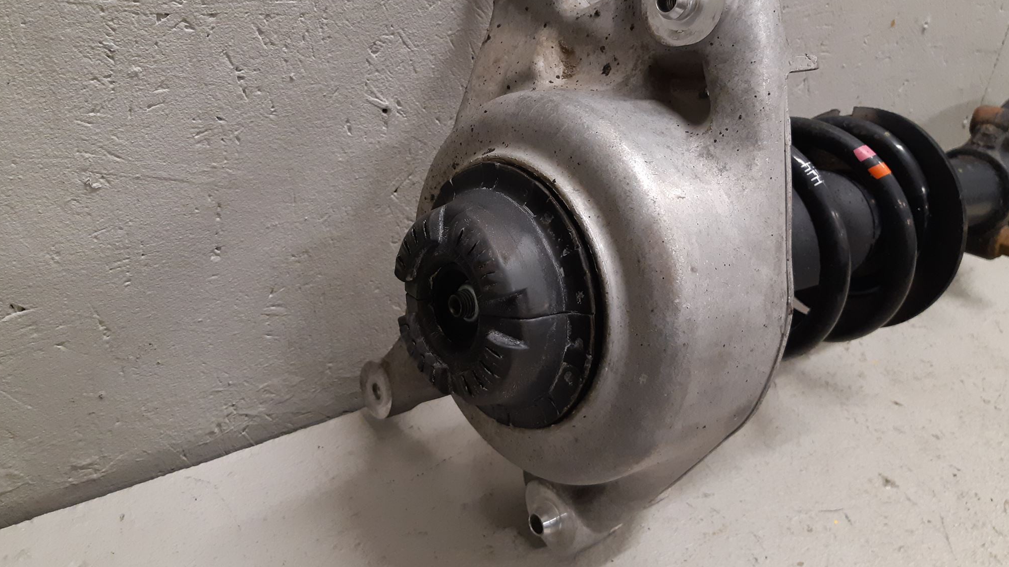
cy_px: 213
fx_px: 776
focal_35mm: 29
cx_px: 503
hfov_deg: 66.1
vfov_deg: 39.9
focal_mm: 3.93
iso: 200
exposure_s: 1/50
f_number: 1.7
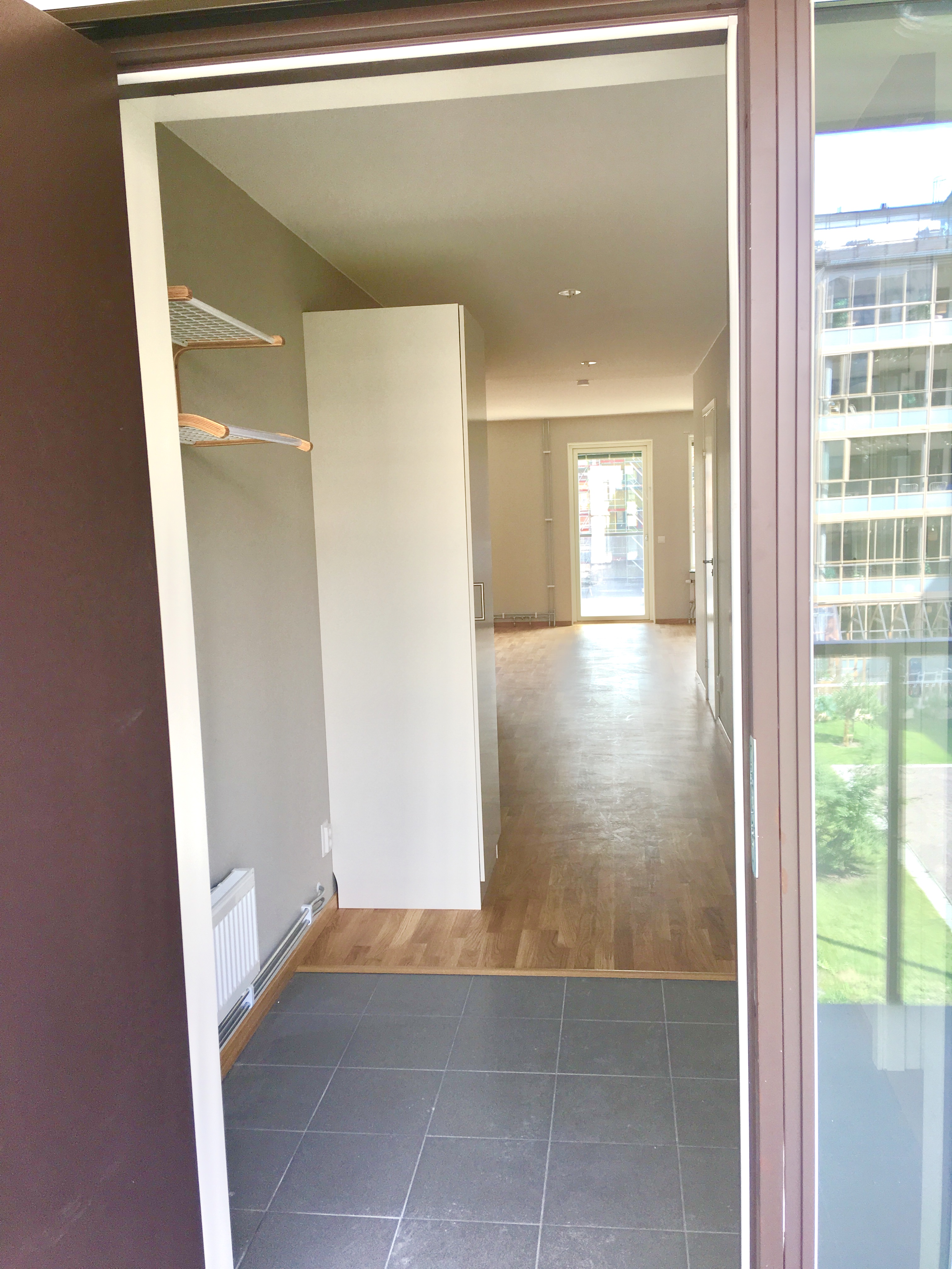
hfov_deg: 48.2
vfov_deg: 61.7
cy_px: 634
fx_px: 1063
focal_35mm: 29
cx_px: 476
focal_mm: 4.15
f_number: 2.2
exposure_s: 1/100
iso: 32
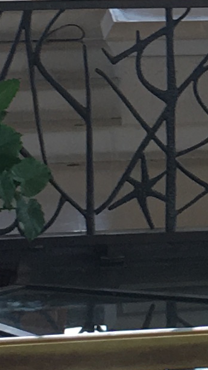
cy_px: -48
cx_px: 510
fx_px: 2036
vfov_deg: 10.2
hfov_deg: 5.6
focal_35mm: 208
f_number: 2.2
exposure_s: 1/100
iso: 32
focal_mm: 4.15
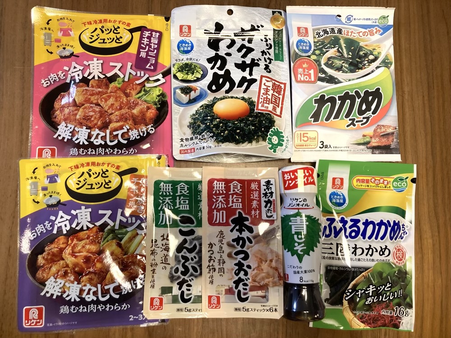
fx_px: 365
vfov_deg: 49.7
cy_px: 169
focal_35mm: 28
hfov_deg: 63.4
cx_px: 226
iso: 125
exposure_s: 1/50
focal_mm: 3.99
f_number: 1.8
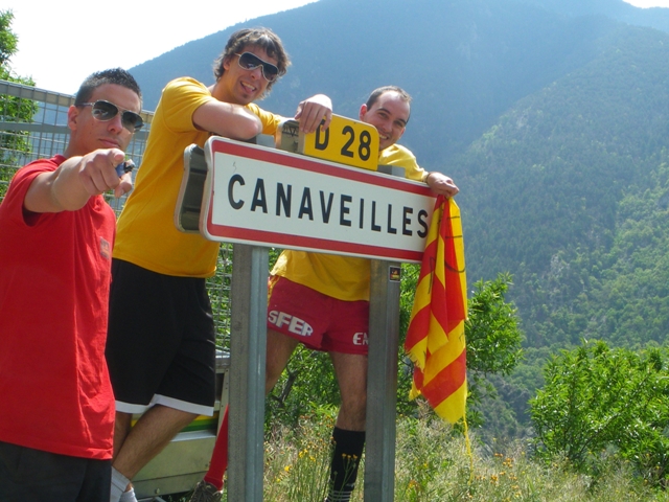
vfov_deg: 39.7
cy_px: 251
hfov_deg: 51.4
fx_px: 696
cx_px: 334
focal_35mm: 36
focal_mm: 6.3
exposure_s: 1/200
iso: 64
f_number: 5.4
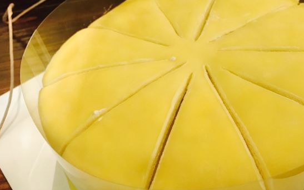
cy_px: 101
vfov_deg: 33.6
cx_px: 181
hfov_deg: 51.2
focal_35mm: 38
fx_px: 315
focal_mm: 3.99
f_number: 1.8
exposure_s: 1/7
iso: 100
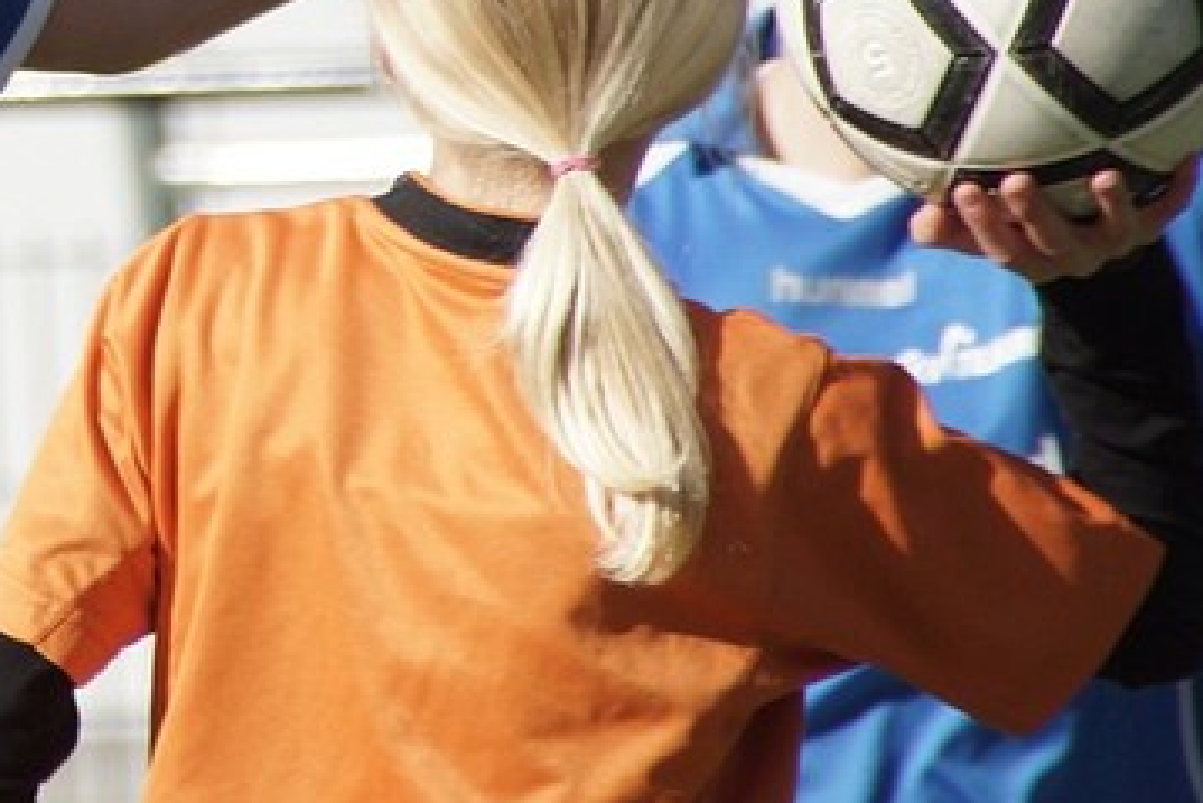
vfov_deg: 1.3
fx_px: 35869
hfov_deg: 1.9
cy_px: 210
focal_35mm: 1073
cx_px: 262
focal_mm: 250
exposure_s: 1/640
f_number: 6.3
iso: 200
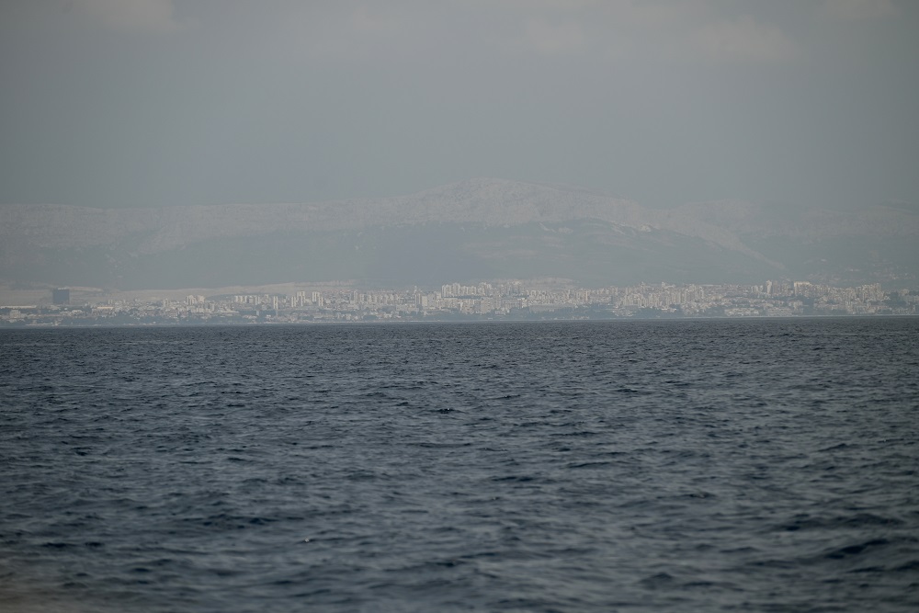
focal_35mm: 155
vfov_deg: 8.9
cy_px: 306
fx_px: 3957
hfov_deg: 13.2
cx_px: 460
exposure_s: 1/1250
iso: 100
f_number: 4.8
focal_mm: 155
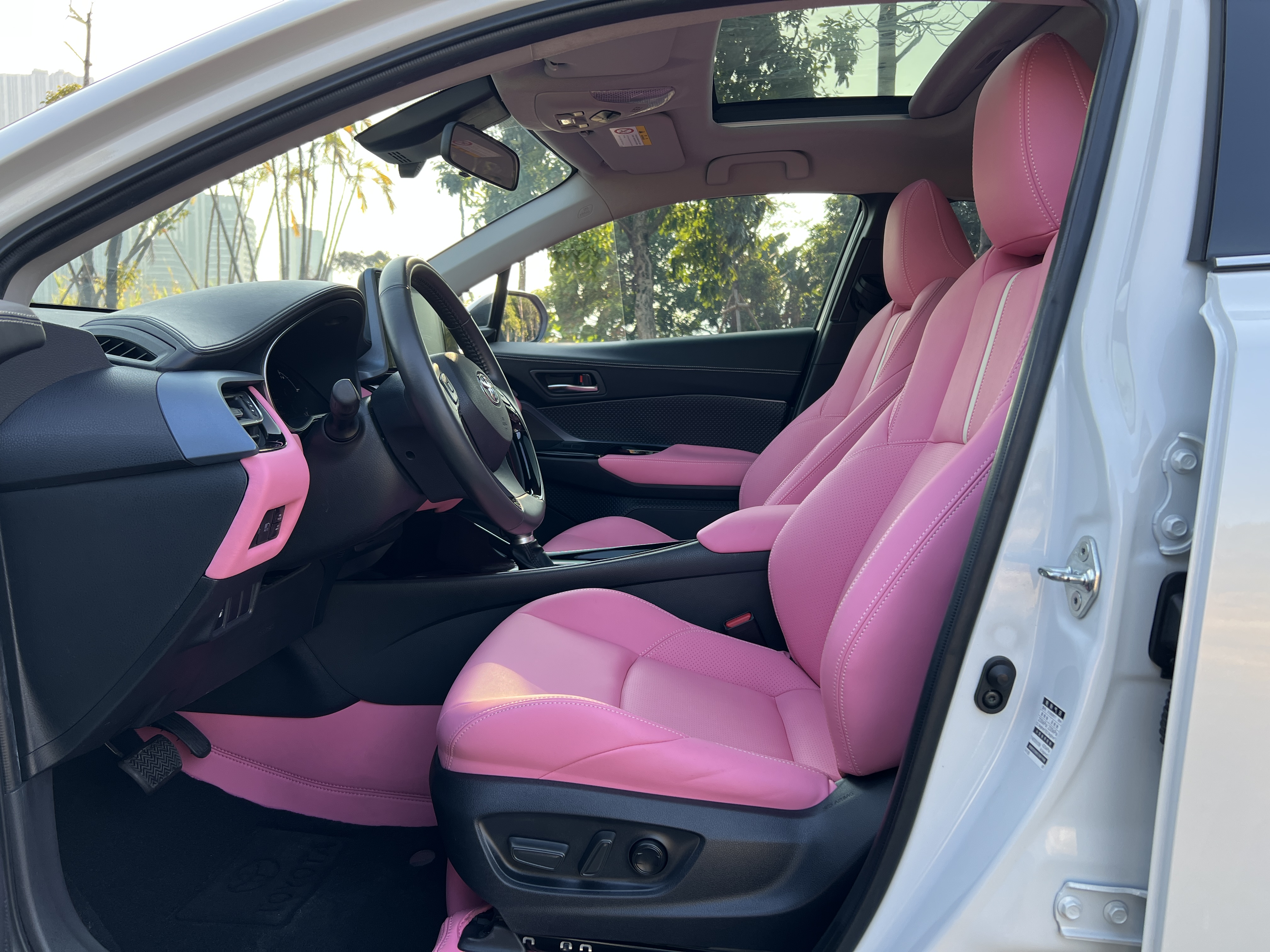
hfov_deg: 67.3
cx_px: 635
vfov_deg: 53.1
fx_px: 954
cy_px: 476
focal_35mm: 26
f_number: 1.5
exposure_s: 1/266
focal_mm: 5.7
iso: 40
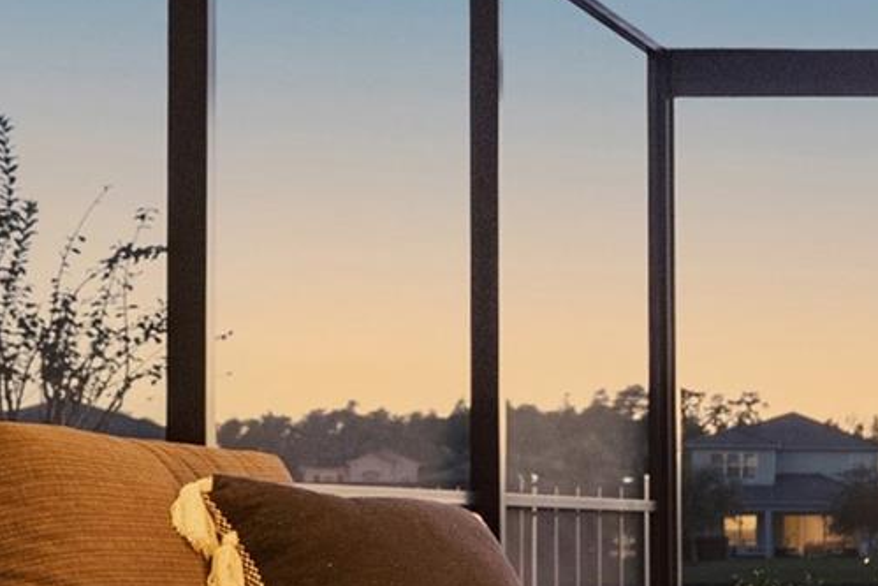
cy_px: 521
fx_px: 1878
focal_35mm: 77
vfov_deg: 17.5
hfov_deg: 22.1
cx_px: 1291
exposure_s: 5
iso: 640
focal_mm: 24
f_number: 5.6
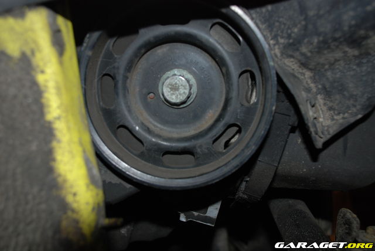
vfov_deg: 34.3
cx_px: 188
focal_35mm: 39
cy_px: 126
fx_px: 407
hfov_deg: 49.5
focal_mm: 26
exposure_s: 1/60
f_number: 4
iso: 200
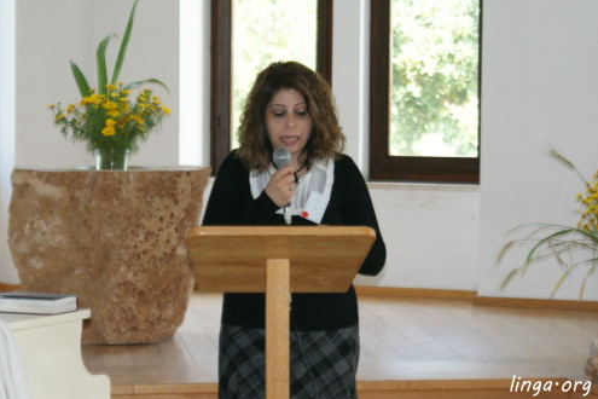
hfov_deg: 19.3
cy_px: 199
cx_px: 300
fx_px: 1761
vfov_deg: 12.9
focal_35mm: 106
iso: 400
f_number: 5.6
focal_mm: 70
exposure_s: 1/125
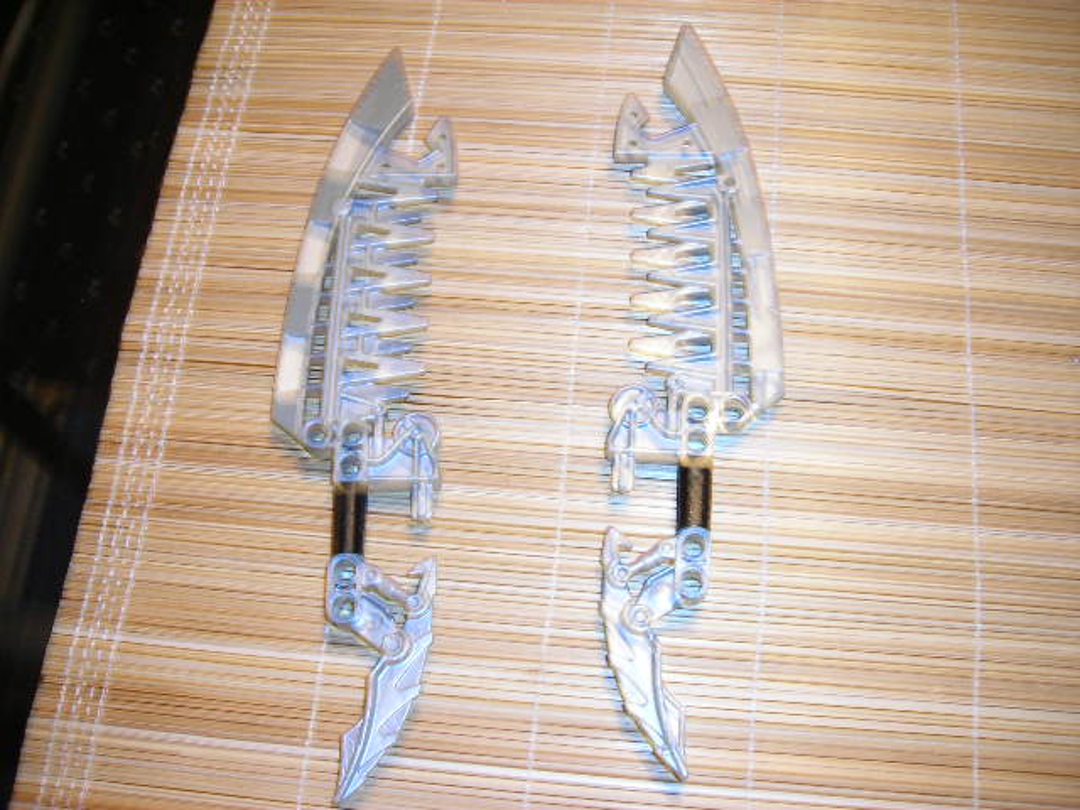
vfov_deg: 37.7
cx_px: 540
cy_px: 405
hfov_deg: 49.0
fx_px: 1186
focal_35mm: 38
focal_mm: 6.3
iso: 120
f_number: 3.2
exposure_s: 1/3.9
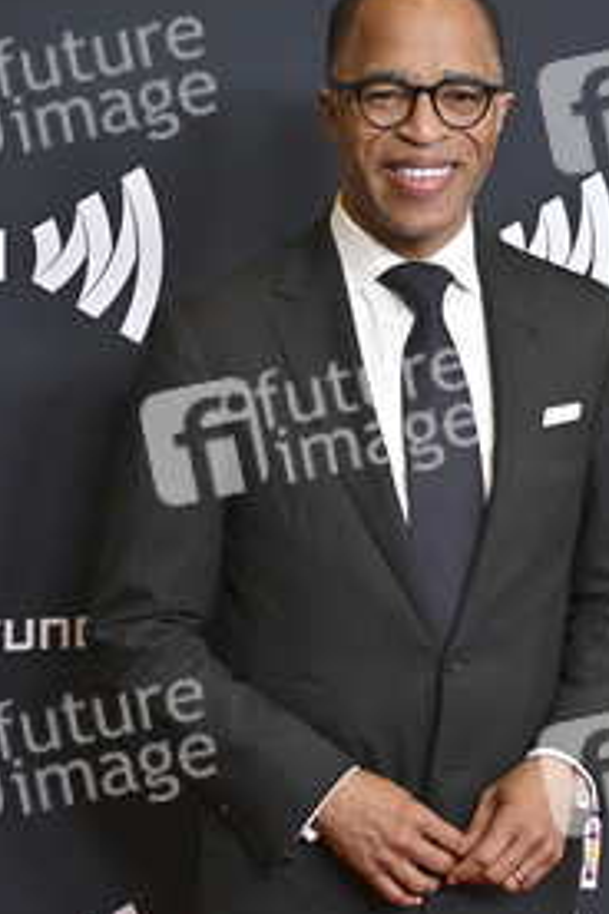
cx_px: 407
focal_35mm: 94
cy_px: 593
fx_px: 2385
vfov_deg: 21.6
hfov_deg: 14.5
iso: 4000
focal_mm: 65
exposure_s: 1/250
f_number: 5.6
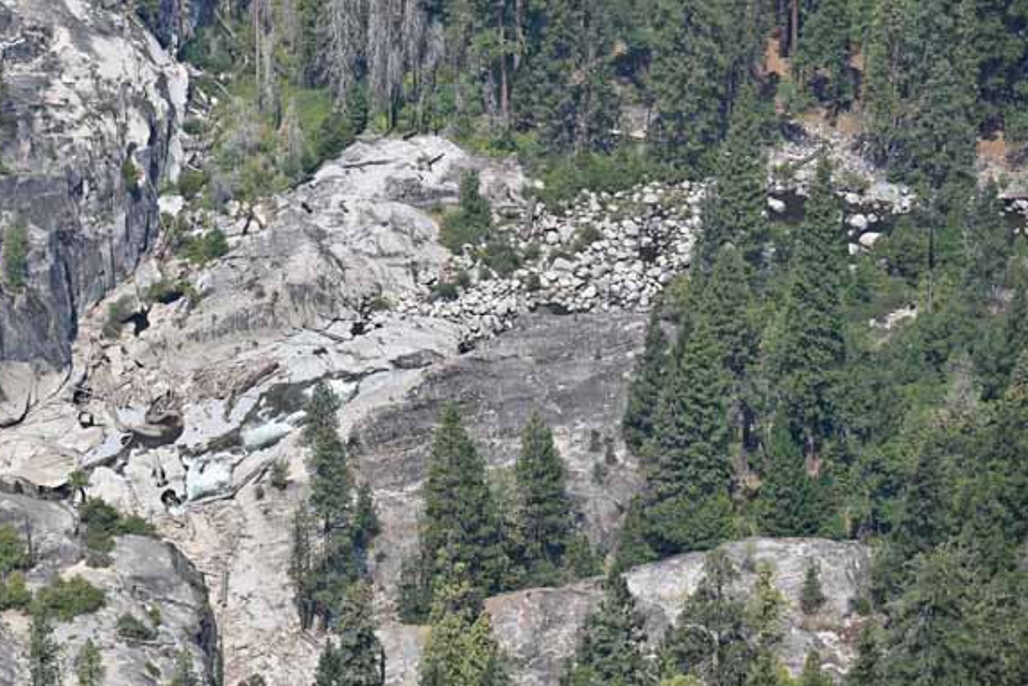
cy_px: 247
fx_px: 5969
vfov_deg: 6.6
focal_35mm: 209
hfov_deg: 9.8
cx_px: 432
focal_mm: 150
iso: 100
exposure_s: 1/1000
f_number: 5
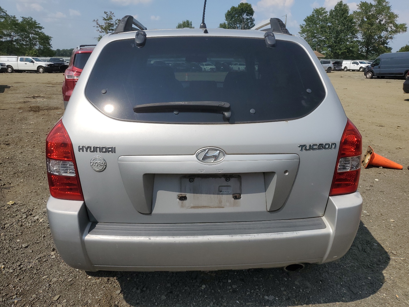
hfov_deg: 67.3
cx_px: 204
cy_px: 154
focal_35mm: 26
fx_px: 307
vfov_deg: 53.1
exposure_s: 1/10000
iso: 50
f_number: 1.5
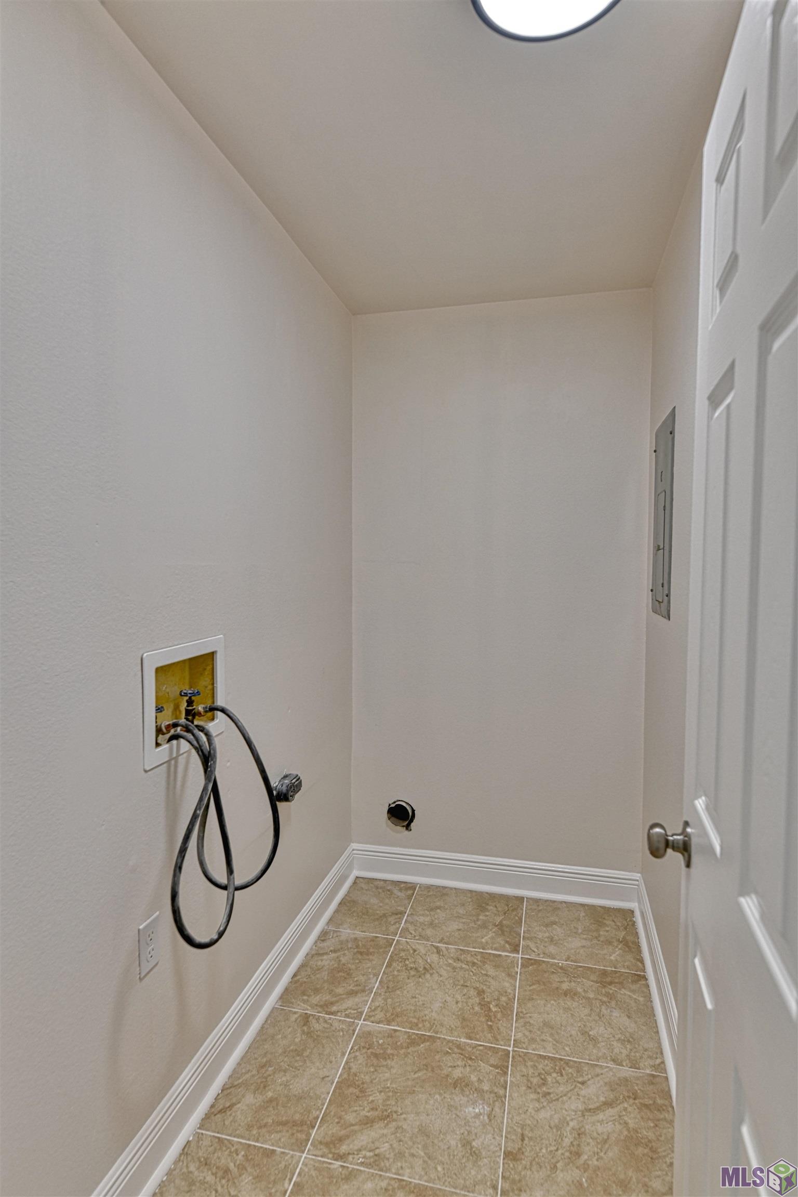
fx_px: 632
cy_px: 598
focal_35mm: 19
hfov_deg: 64.6
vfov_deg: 86.9
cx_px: 399
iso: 500
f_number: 5.6
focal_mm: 19
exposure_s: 1/200
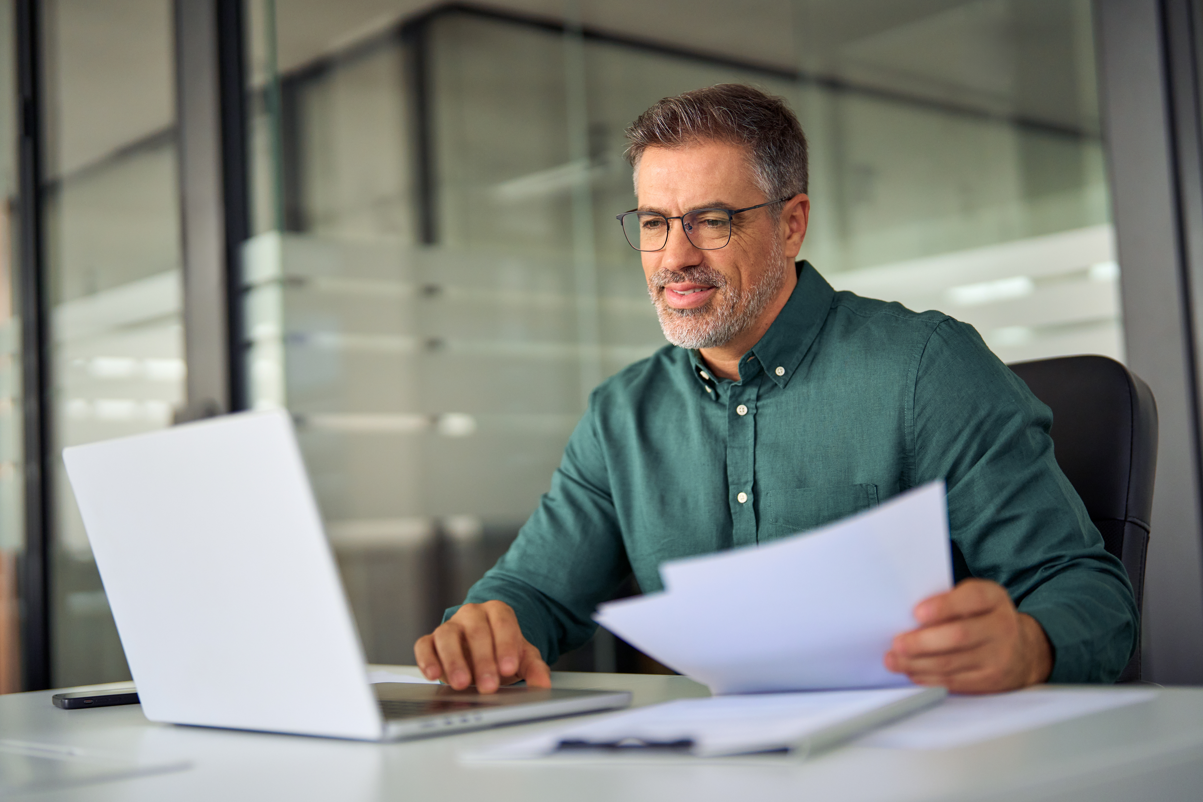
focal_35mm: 50
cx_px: 602
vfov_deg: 27.0
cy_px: 401
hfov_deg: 39.6
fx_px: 1671
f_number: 1.2
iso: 800
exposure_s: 1/3200
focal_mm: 50
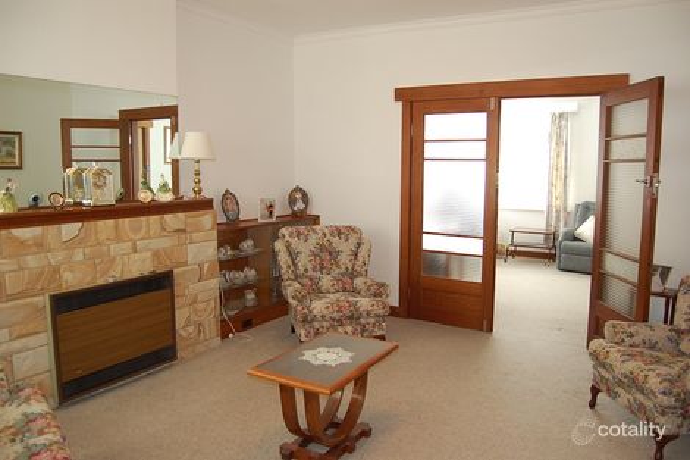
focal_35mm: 27
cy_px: 230
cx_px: 345
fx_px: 517
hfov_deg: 67.4
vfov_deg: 47.9
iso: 400
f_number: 3.5
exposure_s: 1/60
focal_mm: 18
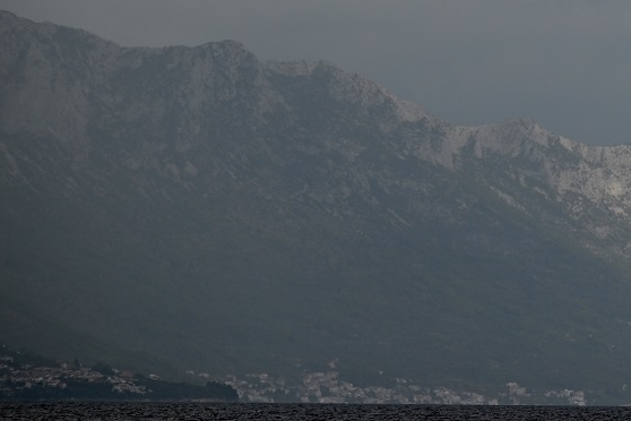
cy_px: 53
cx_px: 641
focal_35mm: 326
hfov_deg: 6.3
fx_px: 5714
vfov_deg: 4.2
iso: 125
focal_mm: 140
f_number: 5.6
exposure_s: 1/1000
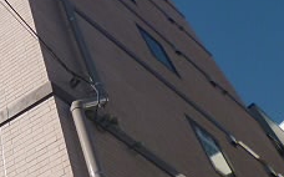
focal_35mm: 67
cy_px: 102
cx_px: -29
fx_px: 518
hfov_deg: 27.9
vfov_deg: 19.4
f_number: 9
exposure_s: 1/250
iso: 100
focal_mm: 4.3
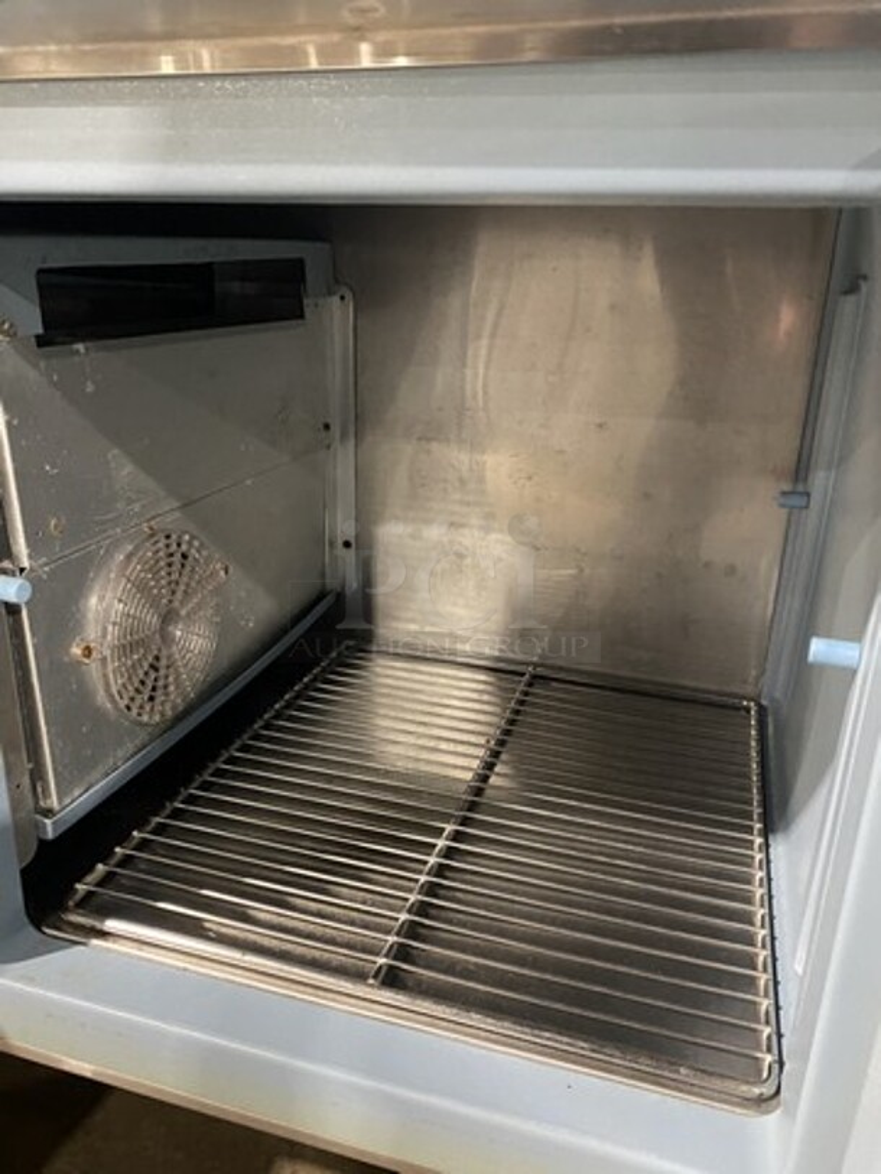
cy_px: 587
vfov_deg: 67.3
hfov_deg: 53.1
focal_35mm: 26
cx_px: 440
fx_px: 882
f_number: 1.8
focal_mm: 4.25
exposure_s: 1/31
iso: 640
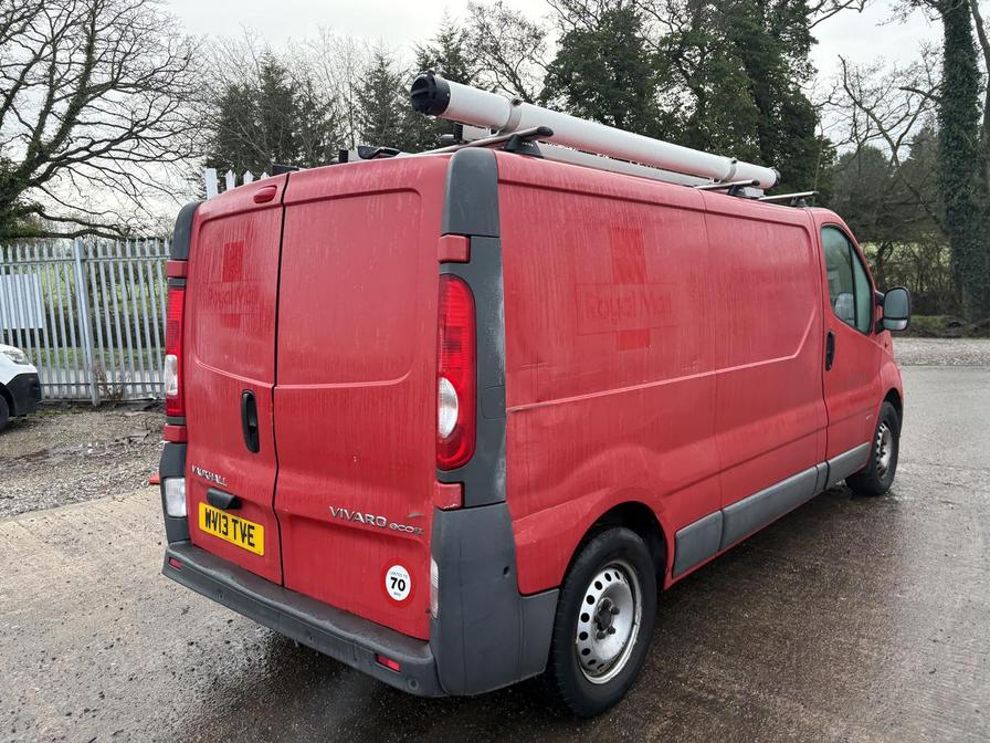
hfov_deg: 67.3
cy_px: 372
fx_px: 744
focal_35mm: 26
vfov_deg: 53.1
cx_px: 495
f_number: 1.6
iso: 64
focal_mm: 5.96
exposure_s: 1/236
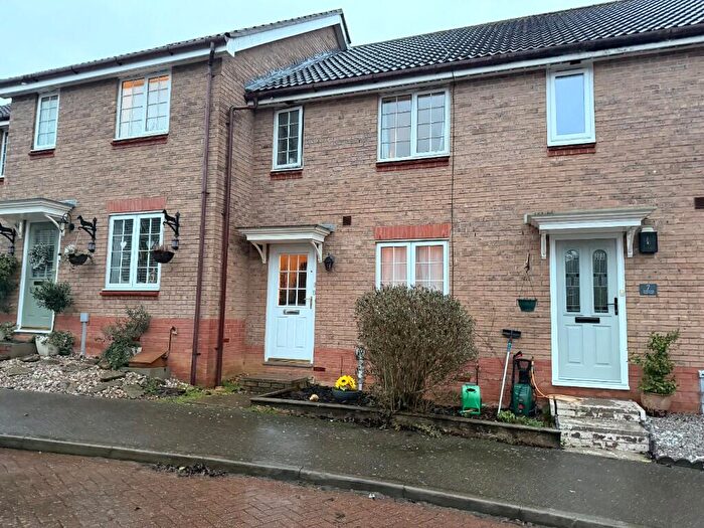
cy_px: 264
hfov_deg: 71.6
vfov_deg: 56.8
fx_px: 488
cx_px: 352
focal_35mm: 24
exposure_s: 1/41
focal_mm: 6.76
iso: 800
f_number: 1.78
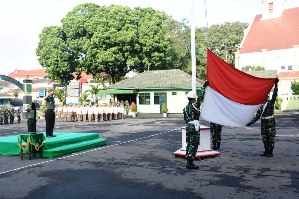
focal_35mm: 36
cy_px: 100
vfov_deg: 36.9
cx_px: 150
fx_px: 299
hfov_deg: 53.1
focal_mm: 24
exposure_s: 1/100
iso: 200
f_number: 8
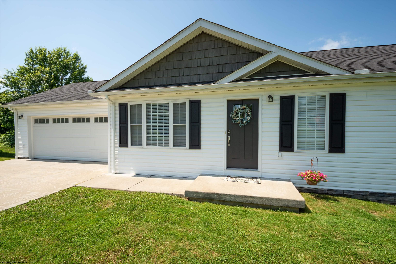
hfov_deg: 95.0
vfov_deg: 72.1
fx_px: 181
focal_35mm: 16
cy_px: 132
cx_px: 198
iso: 100
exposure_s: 1/200
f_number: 8
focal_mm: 11
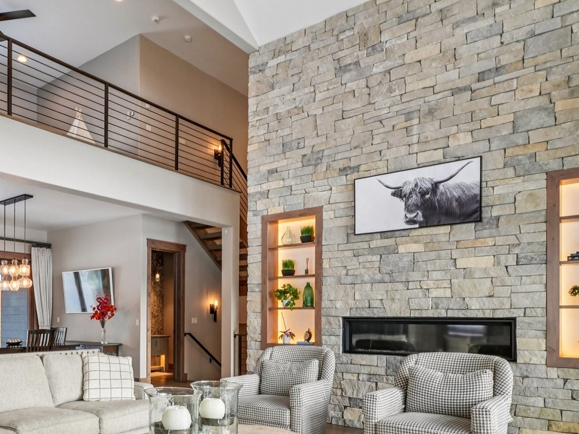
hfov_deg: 61.5
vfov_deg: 48.0
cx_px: 175
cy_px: 328
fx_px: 466
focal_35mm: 28
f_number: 8
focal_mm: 11
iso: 125
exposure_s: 1/30
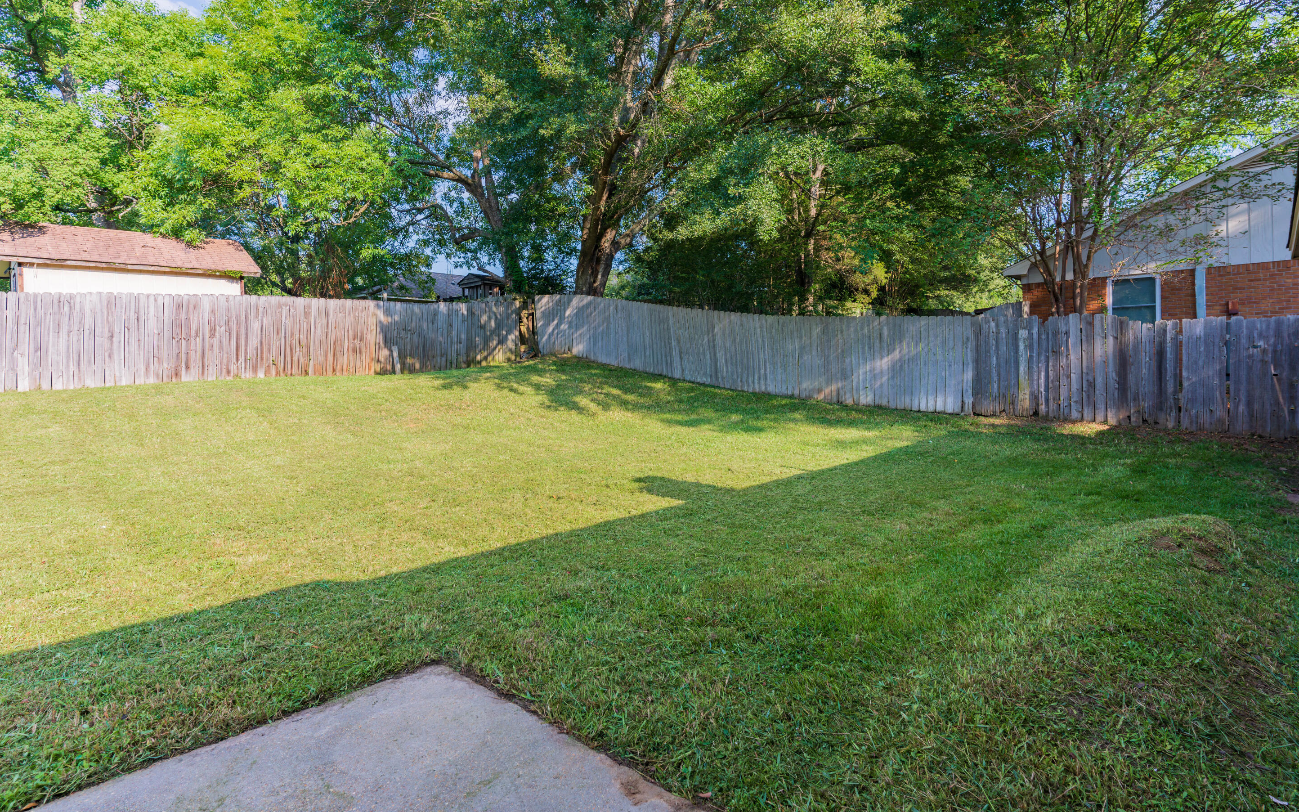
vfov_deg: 65.0
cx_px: 662
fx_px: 637
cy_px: 413
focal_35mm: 18
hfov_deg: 91.1
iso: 200
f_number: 5.6
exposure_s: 1/250
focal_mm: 17
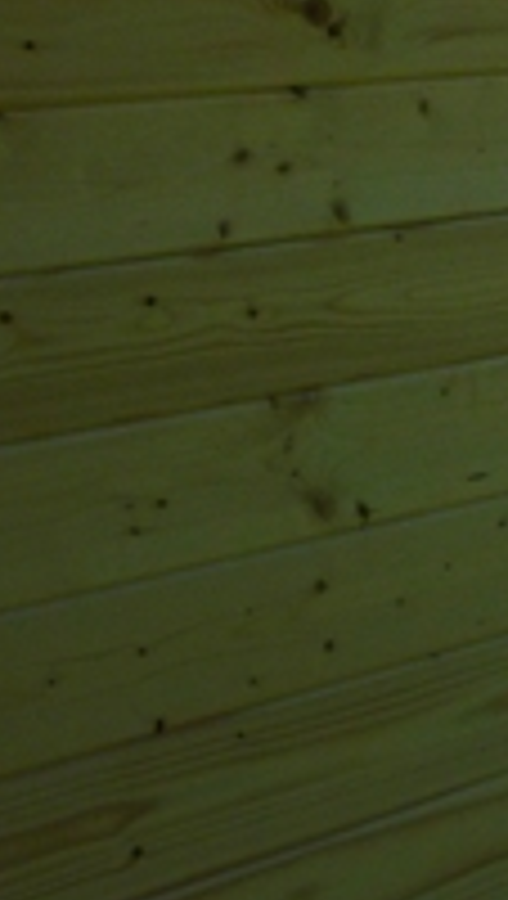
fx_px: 2411
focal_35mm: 101
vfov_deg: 20.9
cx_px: 958
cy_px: 212
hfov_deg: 11.1
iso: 80
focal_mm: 5.2
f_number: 4
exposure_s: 1/800
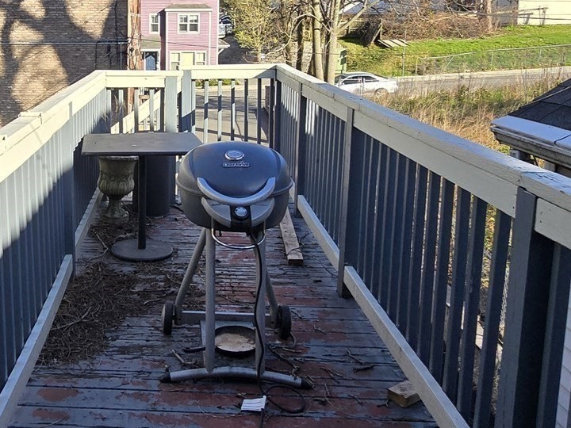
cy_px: 138
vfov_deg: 38.2
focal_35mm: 37
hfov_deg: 47.4
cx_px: 114
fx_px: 610
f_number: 2.2
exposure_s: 1/1148
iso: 50
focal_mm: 2.2
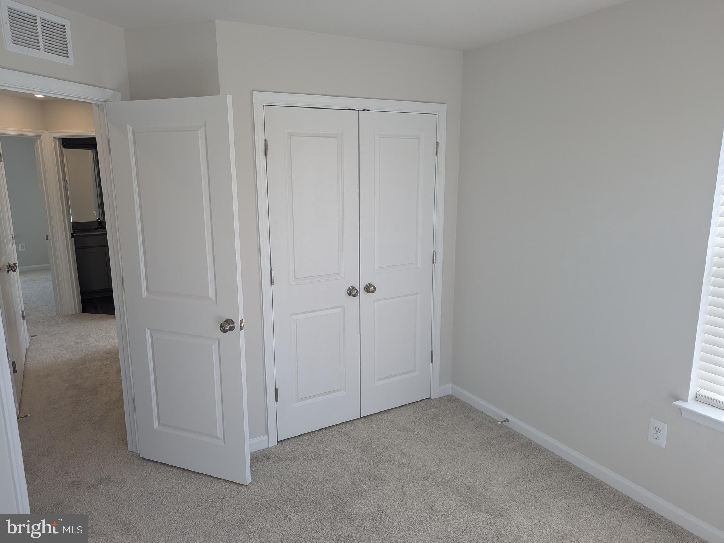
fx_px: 502
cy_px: 272
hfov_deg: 71.6
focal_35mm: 24
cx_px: 362
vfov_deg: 56.8
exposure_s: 1/145
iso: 50
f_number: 1.85
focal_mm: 6.81
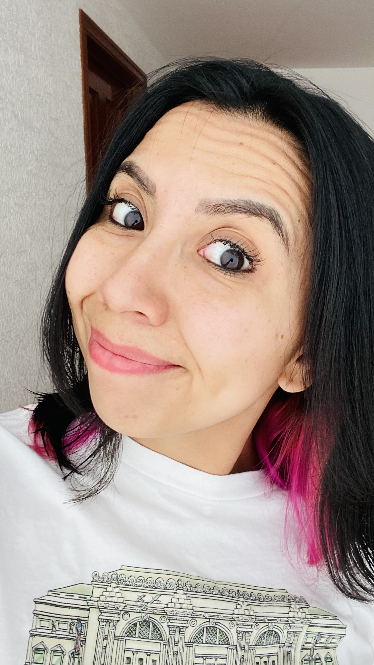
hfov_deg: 32.6
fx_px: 635
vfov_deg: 55.3
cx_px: 246
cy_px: 342
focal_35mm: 36
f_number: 2.2
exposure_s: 1/122
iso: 80
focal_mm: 2.71
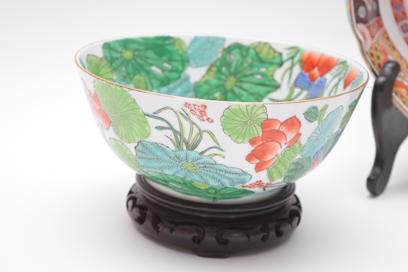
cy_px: 136
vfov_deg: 16.6
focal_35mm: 82
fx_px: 935
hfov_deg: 24.6
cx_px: 204
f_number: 5.6
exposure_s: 1/80
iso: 800
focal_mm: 55
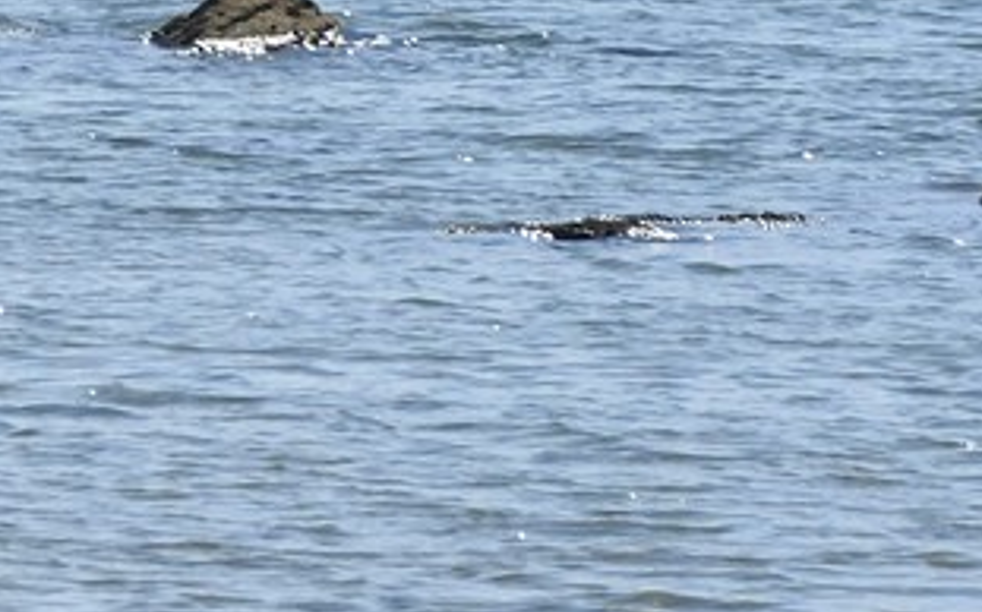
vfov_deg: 1.2
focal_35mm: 1049
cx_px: -1064
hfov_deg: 2.0
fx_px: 28059
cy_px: -931
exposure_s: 1/400
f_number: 13
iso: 200
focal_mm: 200
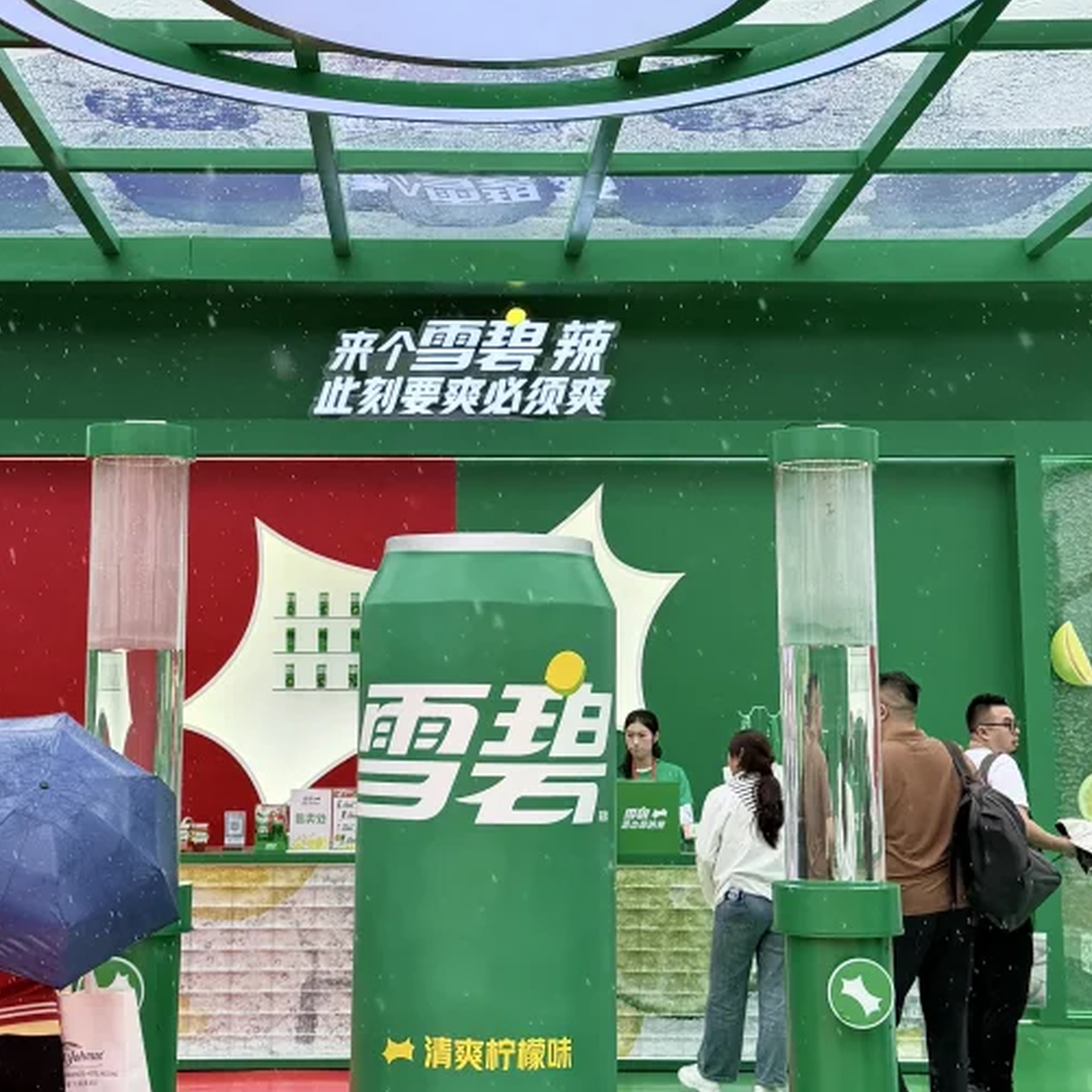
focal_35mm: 61
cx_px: 442
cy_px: 397
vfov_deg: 28.0
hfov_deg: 28.1
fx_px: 2177
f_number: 1.78
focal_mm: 6.76
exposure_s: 1/1139
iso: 80
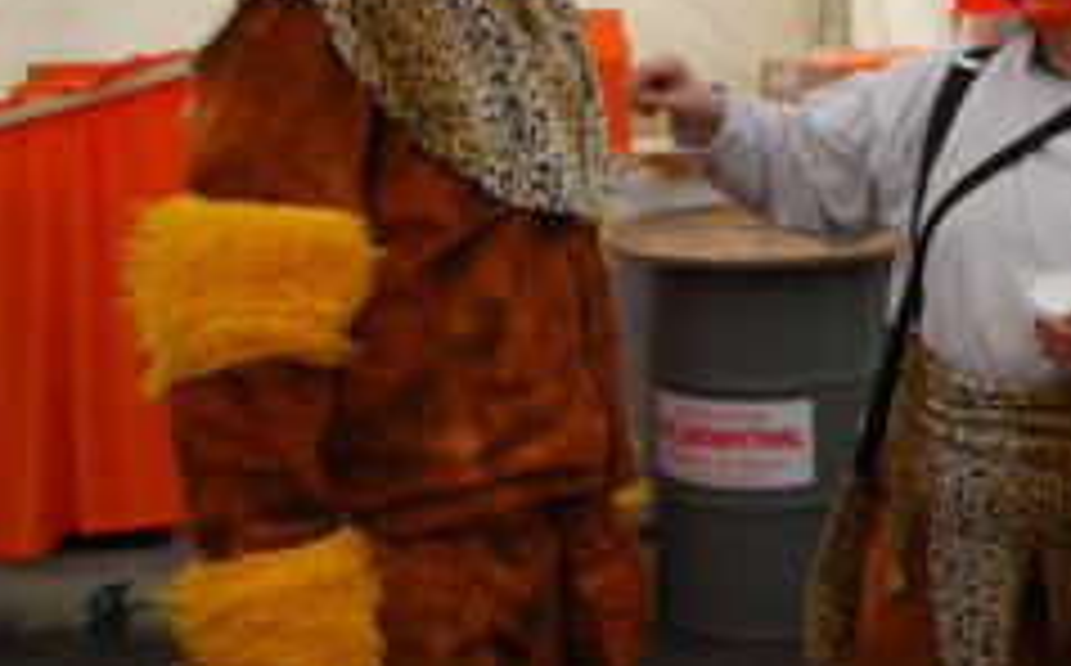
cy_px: 43
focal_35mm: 58
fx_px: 1691
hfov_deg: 32.6
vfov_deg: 21.7
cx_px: 1044
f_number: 3.5
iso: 200
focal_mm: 18
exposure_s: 1/50
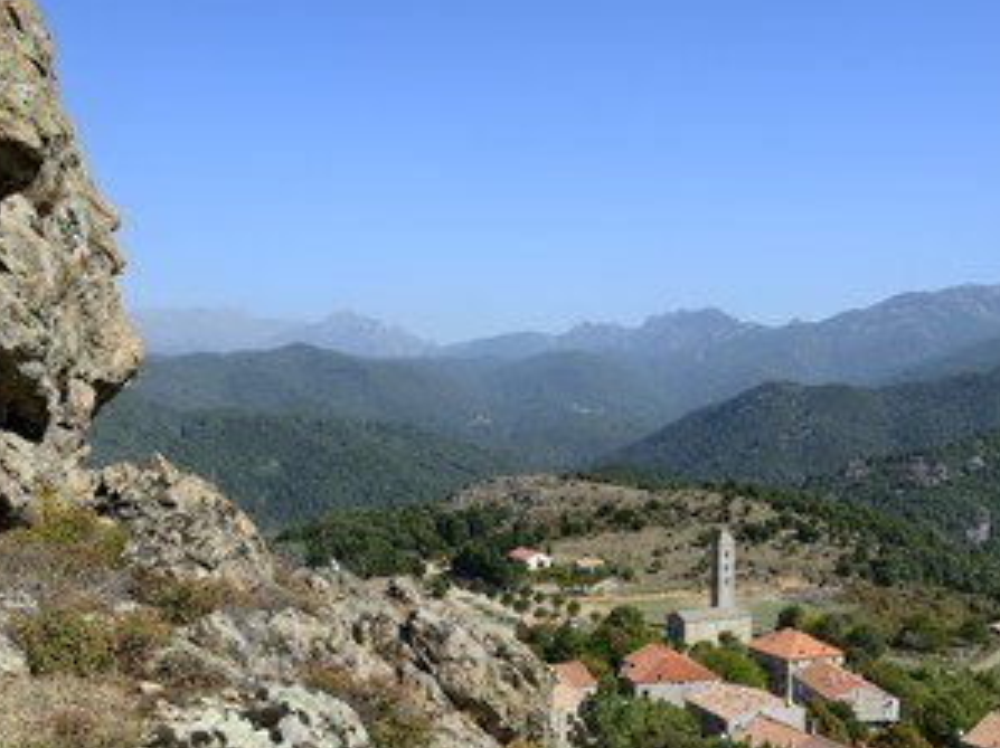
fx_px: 1097
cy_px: 433
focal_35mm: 38
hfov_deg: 48.9
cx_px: 446
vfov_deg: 37.6
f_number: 14
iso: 200
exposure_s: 1/160
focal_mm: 28
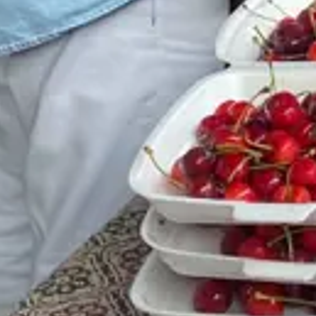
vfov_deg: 10.5
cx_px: 774
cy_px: -243
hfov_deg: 9.7
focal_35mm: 157
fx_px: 1621
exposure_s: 1/121
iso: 80
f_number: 1.8
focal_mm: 4.25
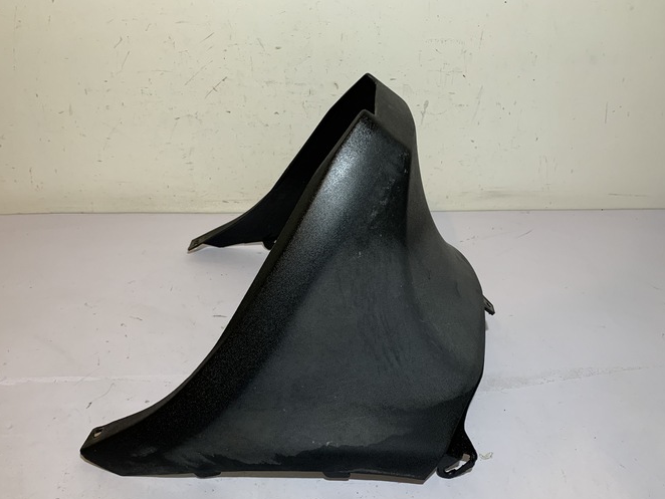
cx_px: 315
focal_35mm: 30
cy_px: 287
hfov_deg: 59.9
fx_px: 577
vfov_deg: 46.7
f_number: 1.8
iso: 100
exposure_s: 1/121
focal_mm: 4.25
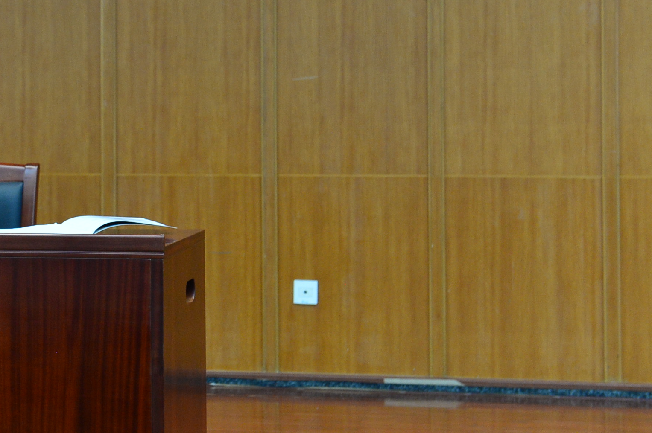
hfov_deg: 16.6
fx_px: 2189
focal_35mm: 121
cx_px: 12
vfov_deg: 11.3
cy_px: 99
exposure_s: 1/60
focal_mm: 50
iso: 1600
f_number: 4.5
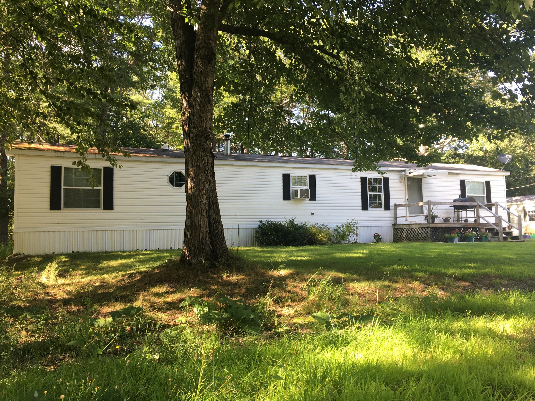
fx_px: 448
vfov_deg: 48.2
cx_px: 268
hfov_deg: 61.7
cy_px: 200
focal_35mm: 29
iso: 25
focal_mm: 4.15
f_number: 2.2
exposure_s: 1/122
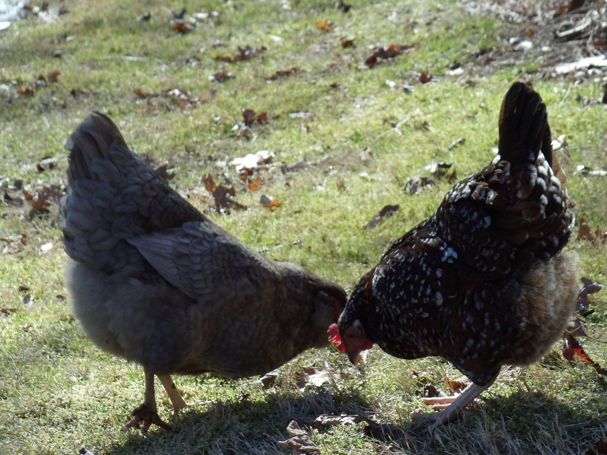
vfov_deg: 7.7
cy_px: 241
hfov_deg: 10.3
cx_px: 327
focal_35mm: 192
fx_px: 3367
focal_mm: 23.45
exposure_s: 1/250
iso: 100
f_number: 5.1
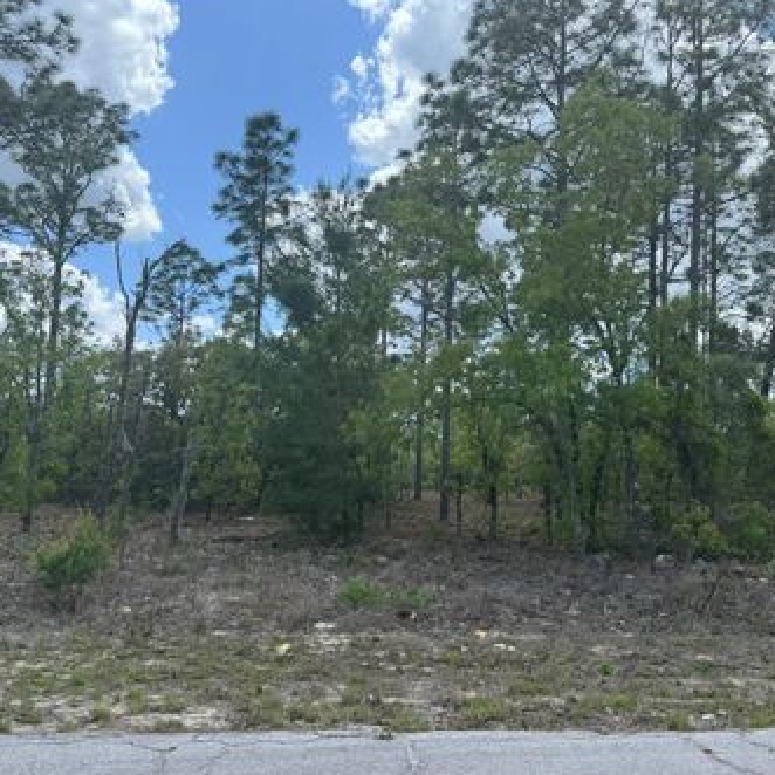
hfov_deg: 51.1
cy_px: 416
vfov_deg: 51.1
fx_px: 811
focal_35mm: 32
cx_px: 361
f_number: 1.78
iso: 80
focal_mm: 6.76
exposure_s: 1/2710
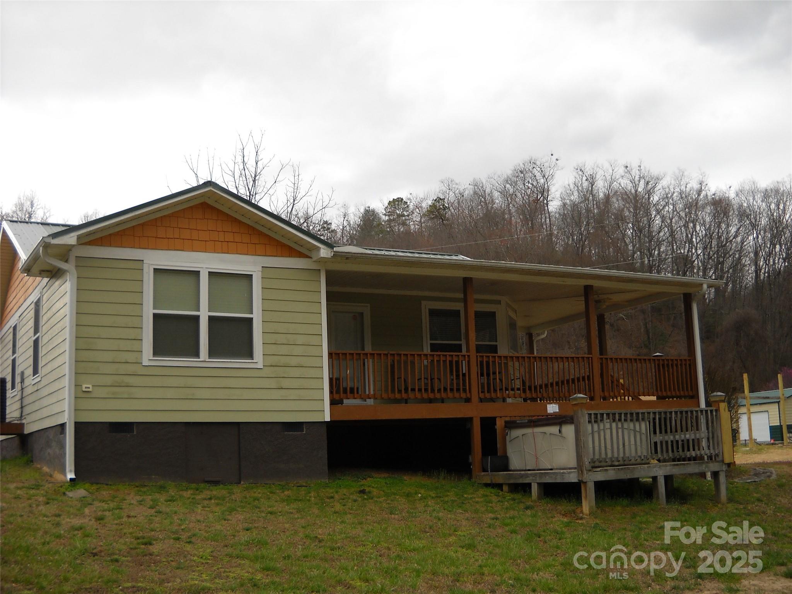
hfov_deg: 45.8
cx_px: 396
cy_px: 297
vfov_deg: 35.1
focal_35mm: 41
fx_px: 938
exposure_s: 1/353
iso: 64
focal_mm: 6.72
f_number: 3.1
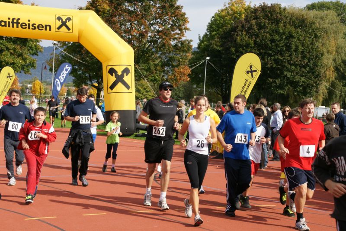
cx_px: 173
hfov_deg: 27.0
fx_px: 721
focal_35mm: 75
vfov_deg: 18.2
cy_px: 116
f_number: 13
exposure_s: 1/160
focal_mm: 50
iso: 200
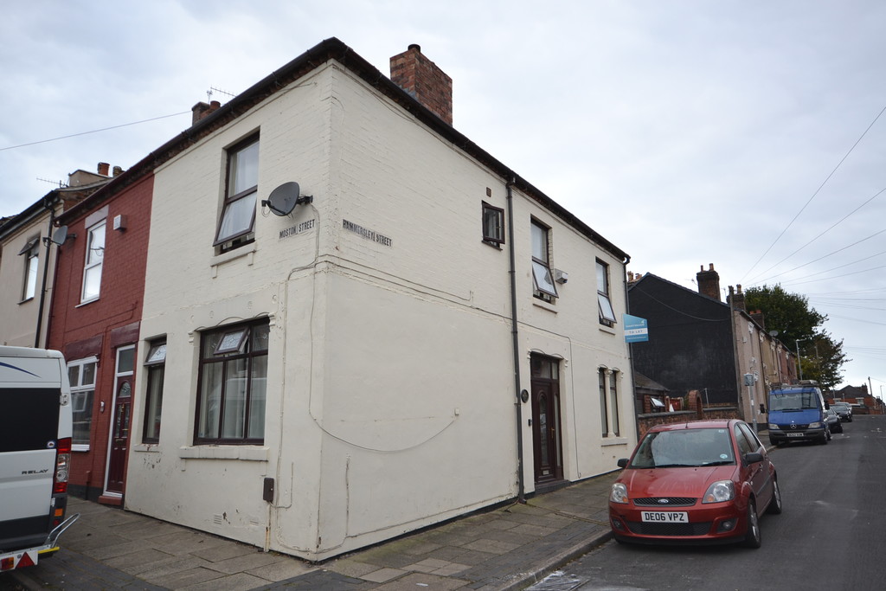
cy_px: 296
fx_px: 628
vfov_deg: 50.4
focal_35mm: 26
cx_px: 443
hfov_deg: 70.4
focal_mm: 17
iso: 400
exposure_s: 1/160
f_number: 6.3
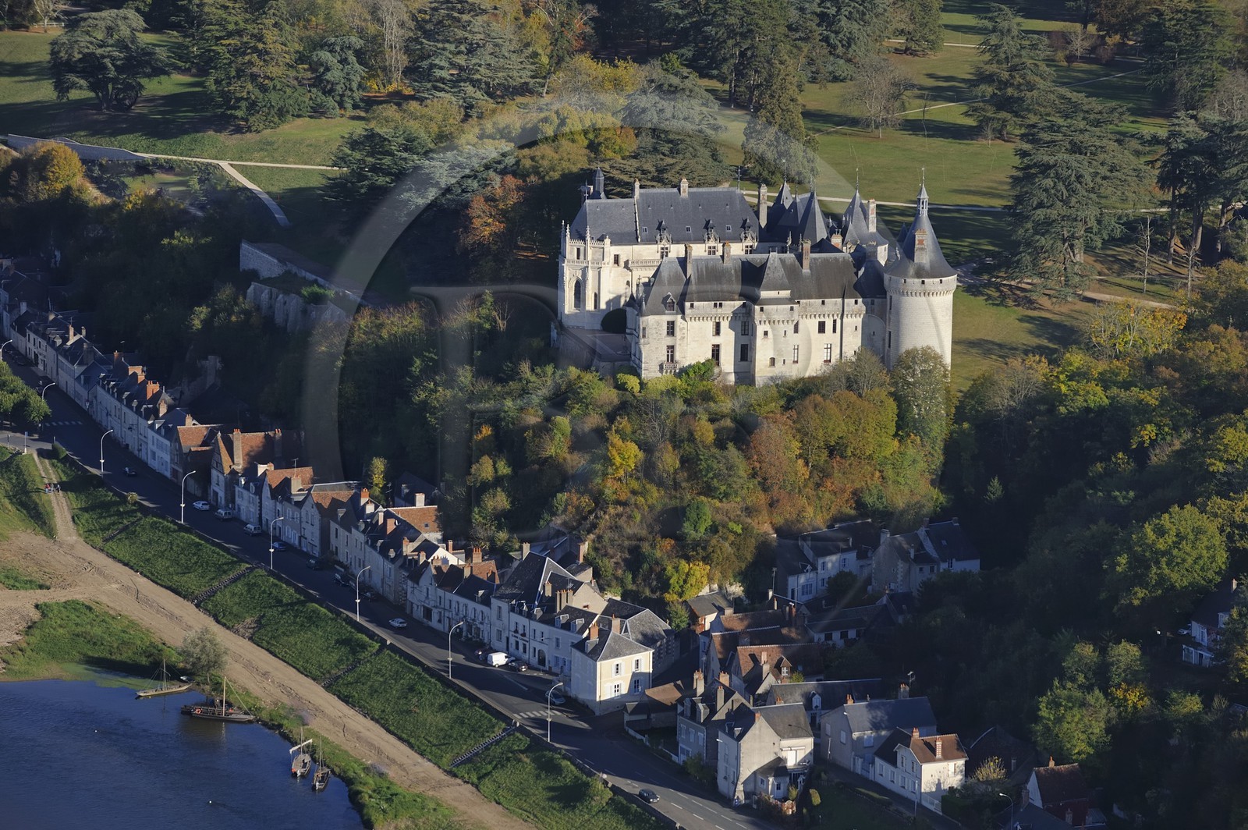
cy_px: 415
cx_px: 624
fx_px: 5888
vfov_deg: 8.1
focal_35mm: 170
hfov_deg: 12.1
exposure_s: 1/1000
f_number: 8
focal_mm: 170
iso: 400
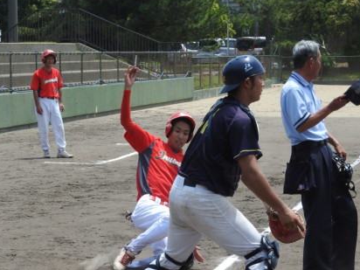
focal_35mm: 153
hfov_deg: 12.9
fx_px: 1591
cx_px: 188
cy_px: 189
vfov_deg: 9.7
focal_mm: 18.8
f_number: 4.8
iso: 100
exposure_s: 1/640
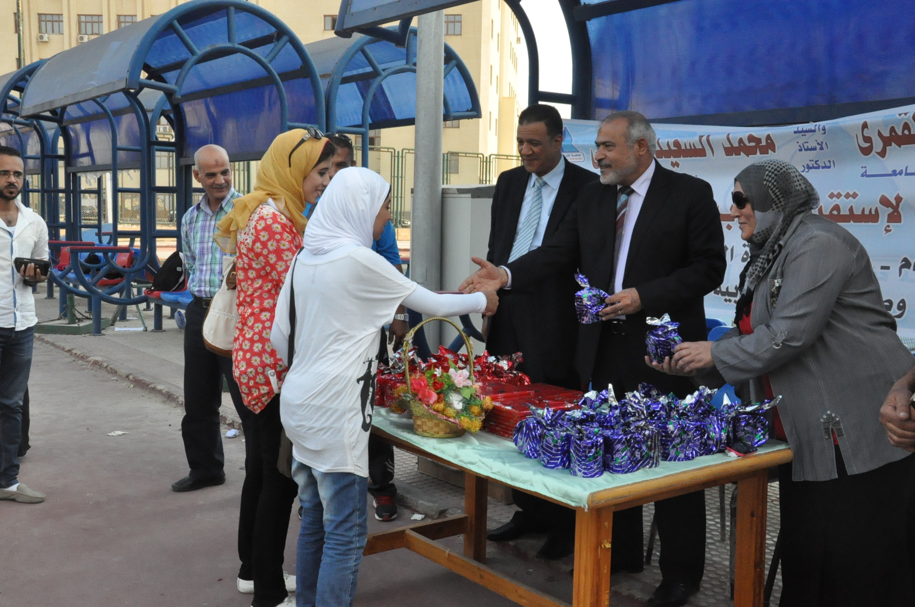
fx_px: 952
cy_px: 304
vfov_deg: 35.4
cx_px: 458
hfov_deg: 51.3
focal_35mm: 38
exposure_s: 1/640
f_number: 13
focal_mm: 25
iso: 3200
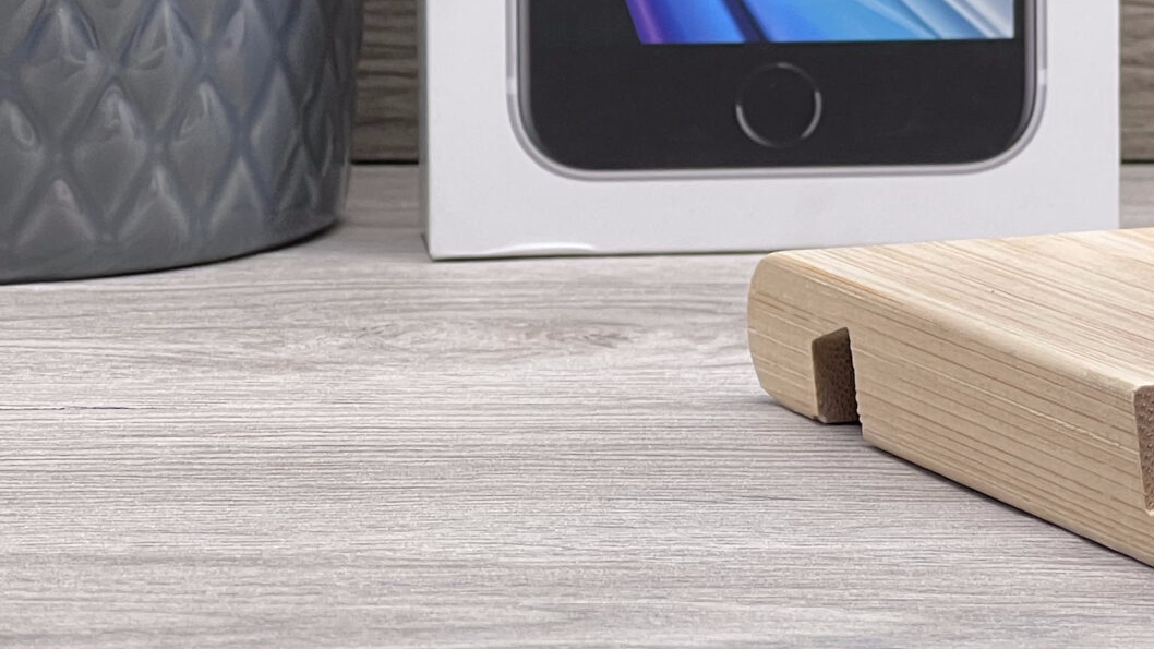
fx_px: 6211
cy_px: -214
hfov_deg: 10.5
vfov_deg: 5.9
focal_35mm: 203
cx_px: 1213
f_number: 2.8
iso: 100
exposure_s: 1/100
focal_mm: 9
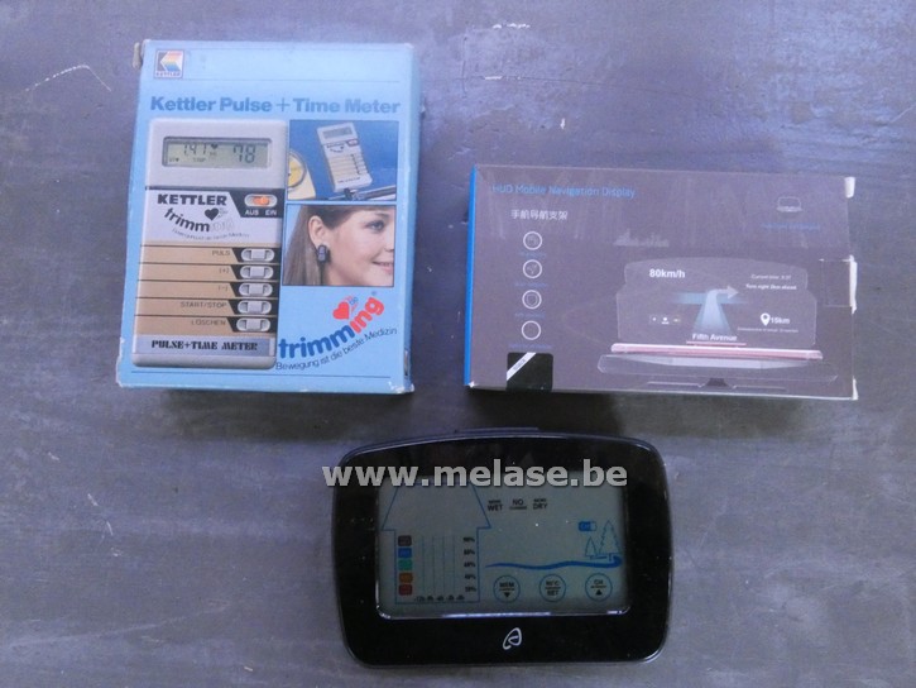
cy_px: 344
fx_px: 529
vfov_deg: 66.0
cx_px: 458
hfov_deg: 81.7
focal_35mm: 20
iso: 1600
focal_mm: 3.6
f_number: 8
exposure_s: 1/40
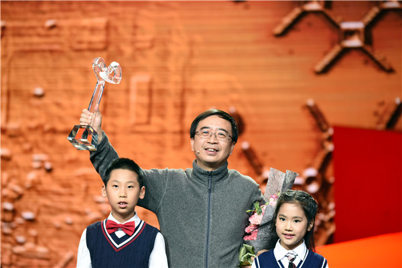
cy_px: 134
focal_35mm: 145
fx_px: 1619
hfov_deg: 14.2
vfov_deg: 9.5
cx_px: 201
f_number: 4
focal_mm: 145
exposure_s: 1/125
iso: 1800
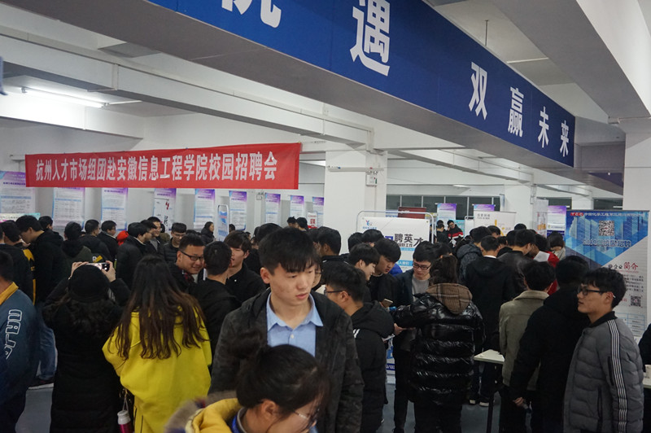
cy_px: 216
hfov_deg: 57.3
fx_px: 596
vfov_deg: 39.9
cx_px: 326
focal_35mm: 33
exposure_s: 1/160
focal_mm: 22
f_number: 4
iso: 2500
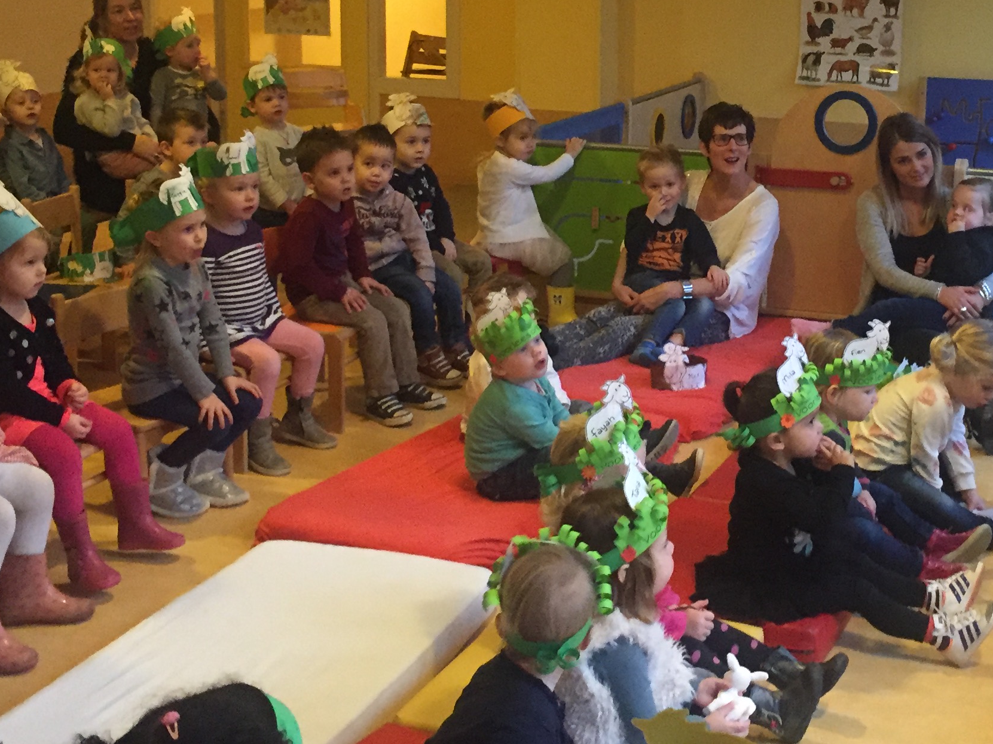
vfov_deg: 25.3
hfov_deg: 33.5
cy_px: 185
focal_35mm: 57
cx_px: 667
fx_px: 1635
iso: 250
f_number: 2.2
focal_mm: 4.15
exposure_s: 1/25
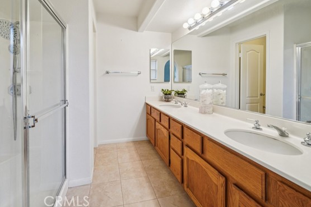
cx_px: 138
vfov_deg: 76.8
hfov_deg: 100.0
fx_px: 129
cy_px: 90
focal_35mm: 15
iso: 400
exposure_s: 1/30
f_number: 7.1
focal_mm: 13
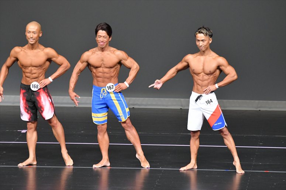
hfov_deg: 6.5
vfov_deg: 4.4
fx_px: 2501
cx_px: 143
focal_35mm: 315
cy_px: 95
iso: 5000
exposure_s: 1/400
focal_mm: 210
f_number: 5.6
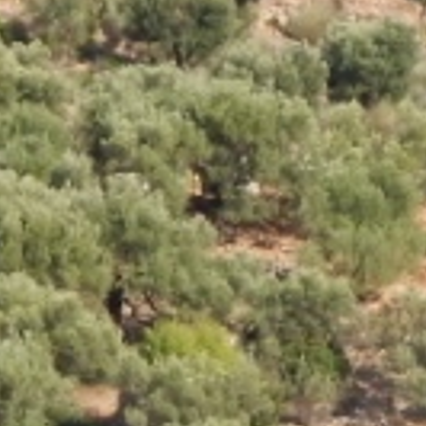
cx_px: 535
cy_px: 605
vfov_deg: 3.7
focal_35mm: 468
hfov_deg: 3.7
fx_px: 6516
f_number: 4.1
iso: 125
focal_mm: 12.3
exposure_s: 1/640
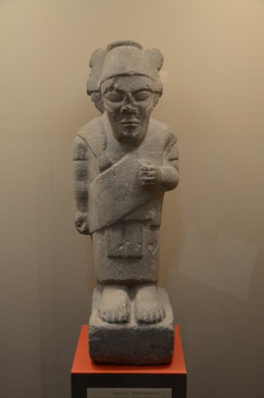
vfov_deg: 41.2
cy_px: 199
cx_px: 132
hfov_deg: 28.0
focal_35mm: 48
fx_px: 530
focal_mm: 32
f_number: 4
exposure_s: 1/50
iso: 500
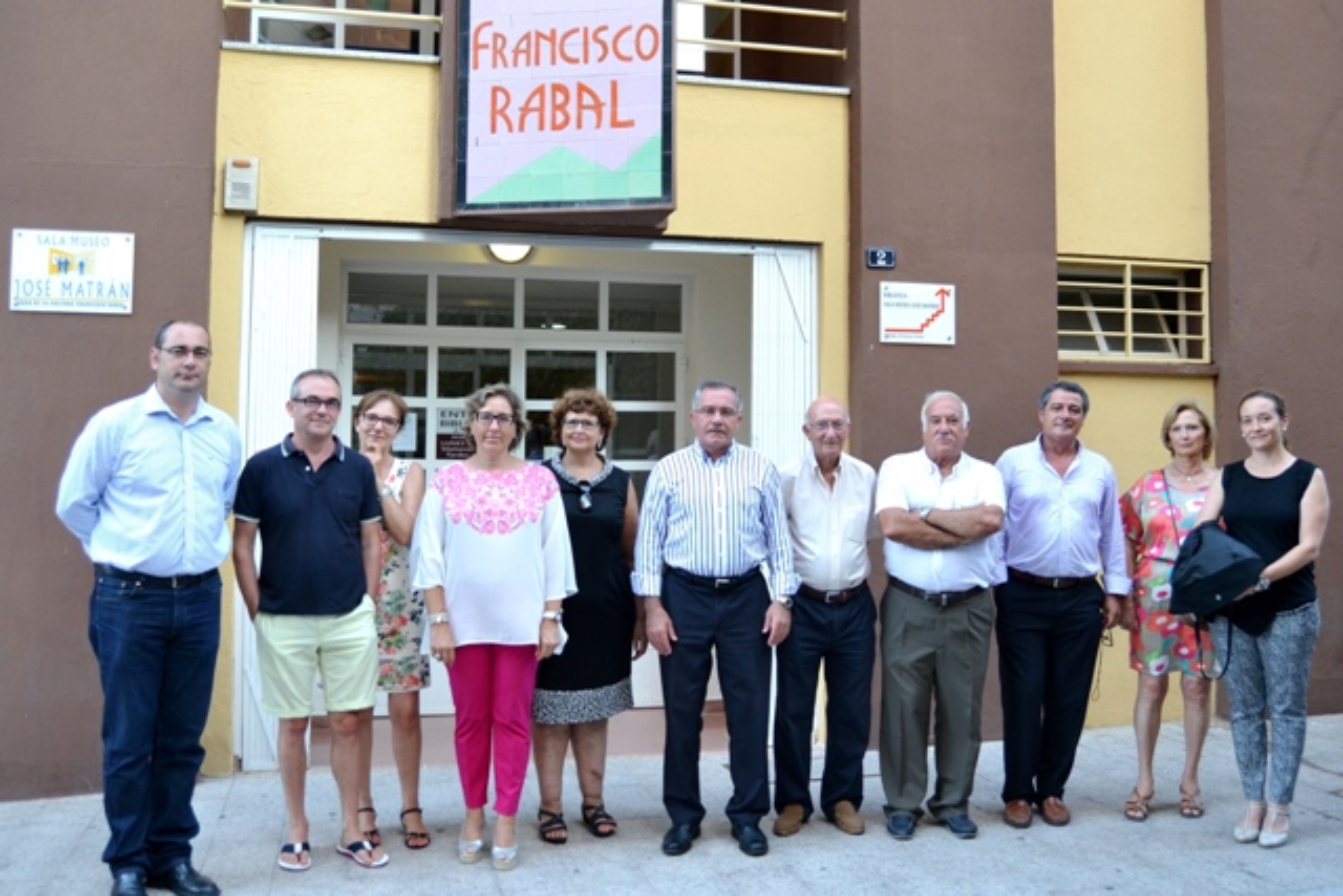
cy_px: 448
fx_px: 1119
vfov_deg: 43.6
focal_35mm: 30
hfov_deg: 61.9
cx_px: 672
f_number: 4
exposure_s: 1/60
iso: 400
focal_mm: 20
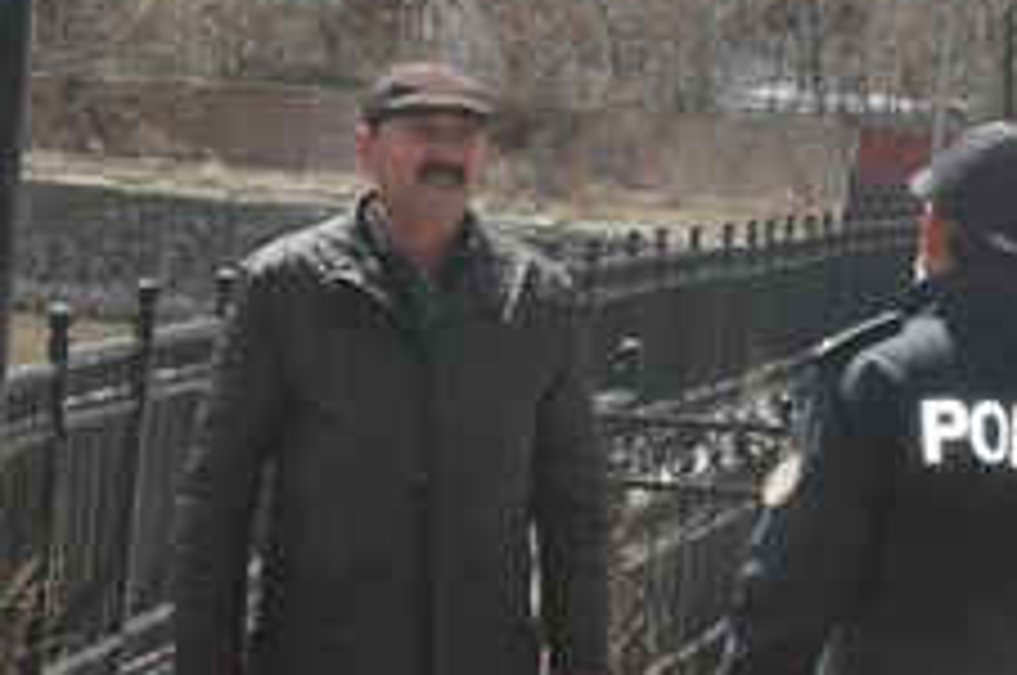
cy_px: 112
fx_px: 8040
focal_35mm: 285
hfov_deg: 7.2
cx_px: 558
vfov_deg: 4.8
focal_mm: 66
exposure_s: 1/200
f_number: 25
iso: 800
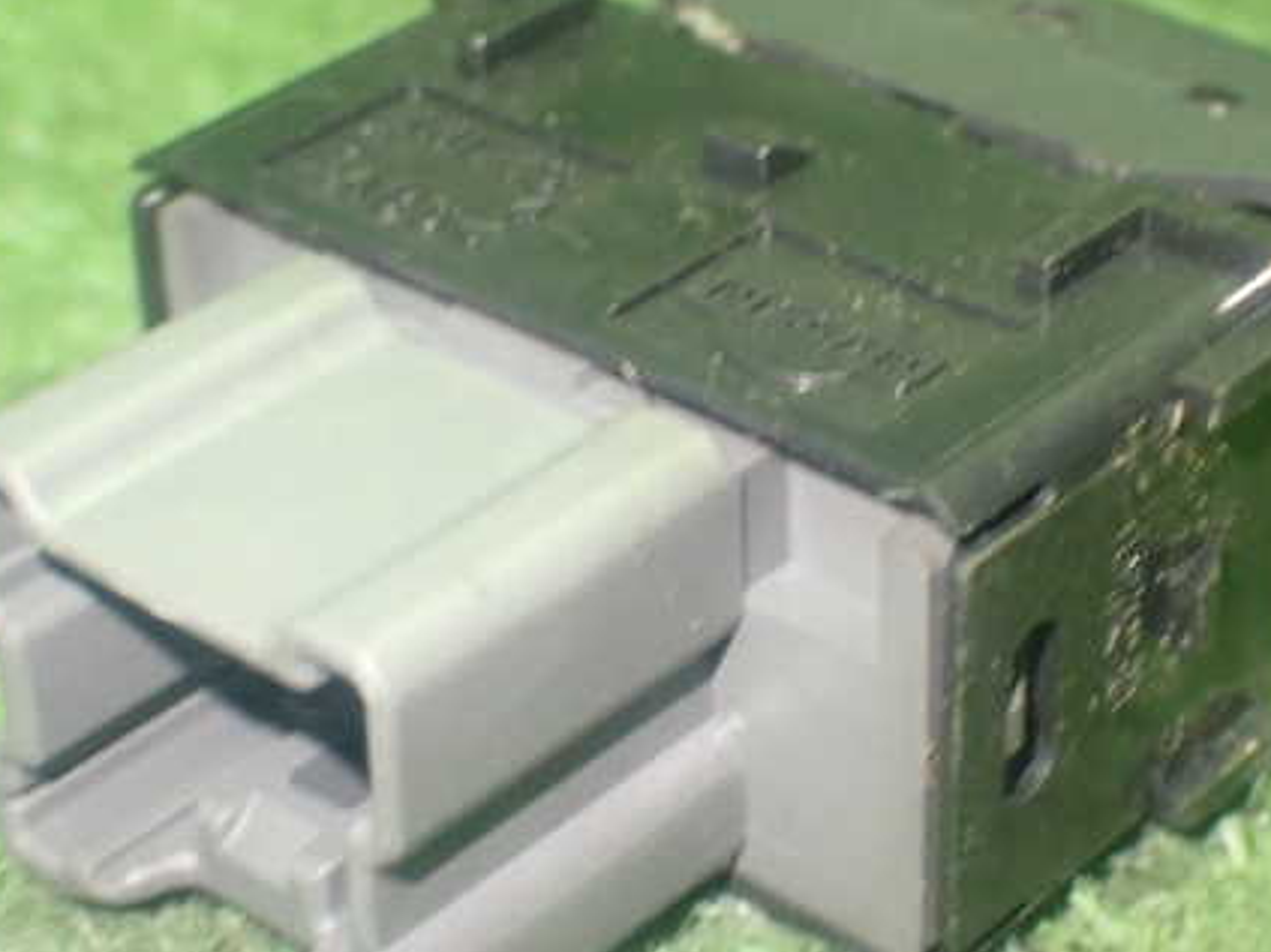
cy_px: 450
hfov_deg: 20.6
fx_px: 3487
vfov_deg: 15.6
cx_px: 715
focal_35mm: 95
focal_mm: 11.88
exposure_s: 1/15
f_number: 3.8
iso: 1000
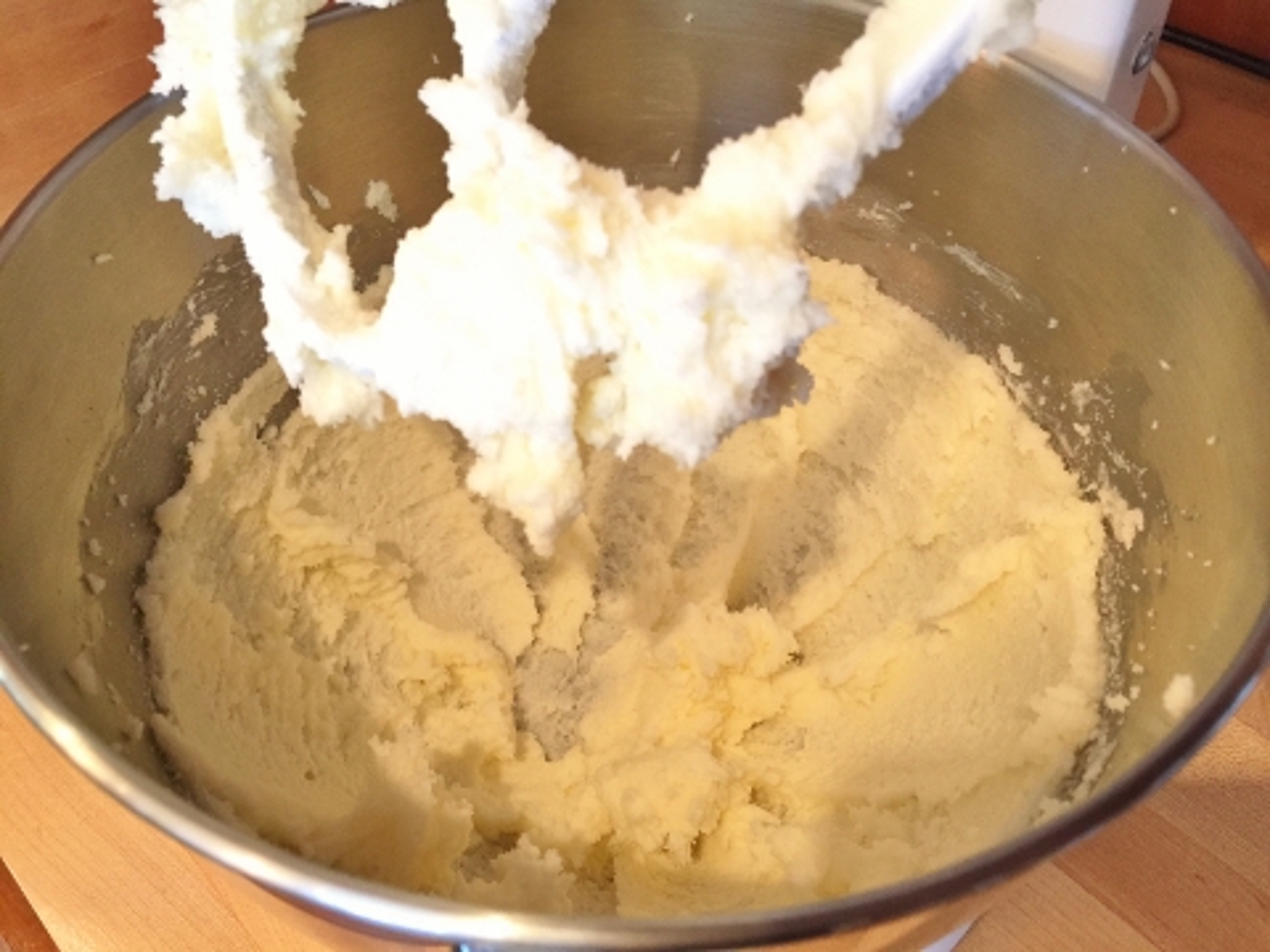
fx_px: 1064
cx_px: 635
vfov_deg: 48.2
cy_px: 476
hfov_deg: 61.7
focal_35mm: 29
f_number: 2.2
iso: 100
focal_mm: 4.15
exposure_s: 1/15
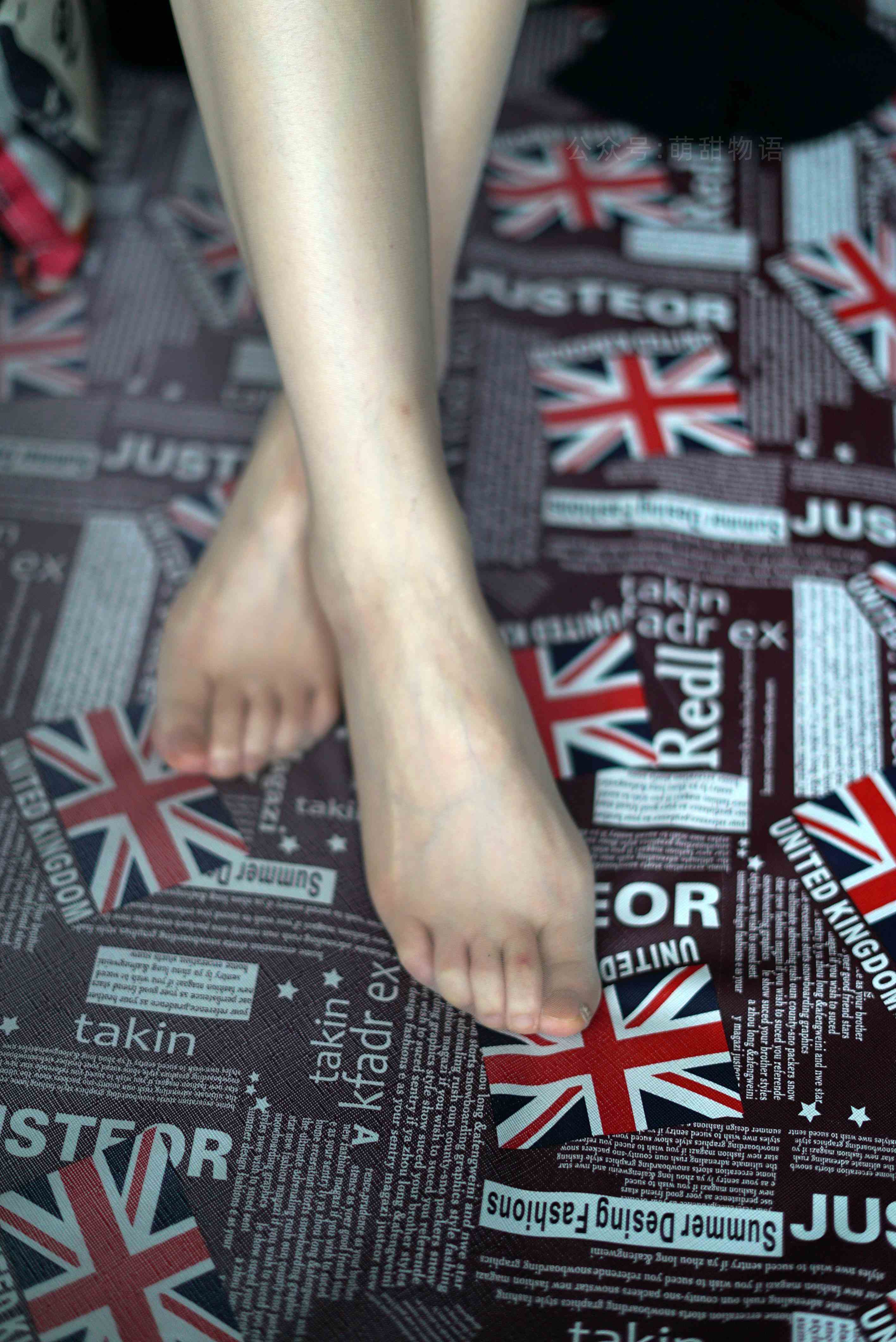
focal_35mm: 50
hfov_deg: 27.0
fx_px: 1864
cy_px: 671
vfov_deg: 39.6
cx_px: 448
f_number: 1.8
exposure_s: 1/800
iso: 200
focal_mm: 50
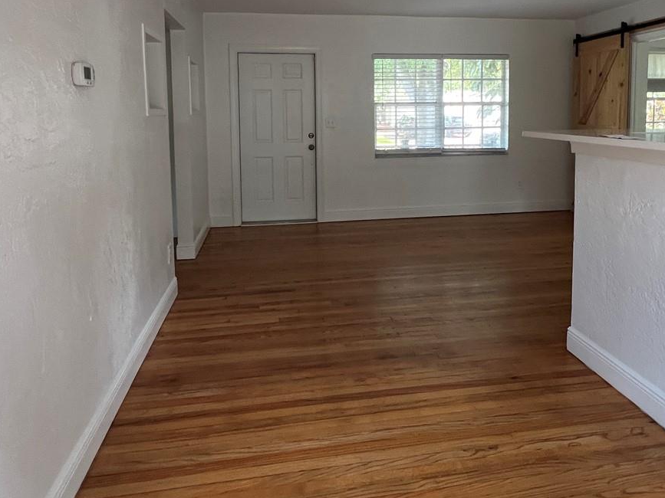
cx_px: 353
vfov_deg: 55.1
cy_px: 150
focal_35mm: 24
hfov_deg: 71.5
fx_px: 461
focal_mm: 1.57
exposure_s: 1/99
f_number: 1.8
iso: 200
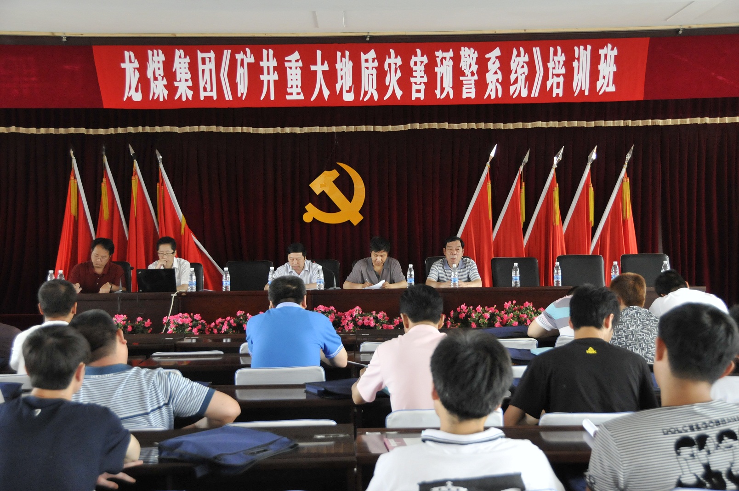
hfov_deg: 38.9
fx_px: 1046
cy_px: 246
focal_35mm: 51
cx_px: 370
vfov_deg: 26.4
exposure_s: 1/60
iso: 1600
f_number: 4.2
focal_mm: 34
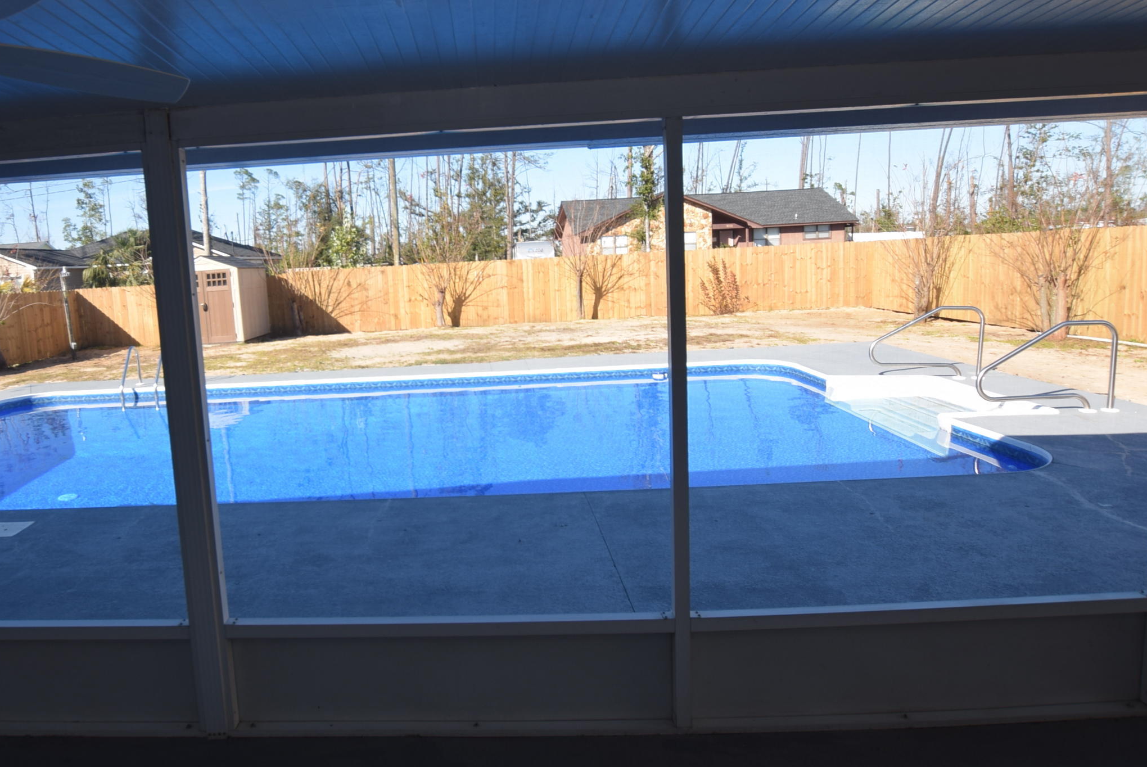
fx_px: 702
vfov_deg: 57.2
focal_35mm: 22
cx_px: 437
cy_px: 346
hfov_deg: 77.3
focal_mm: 10
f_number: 5.6
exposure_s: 1/125
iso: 100
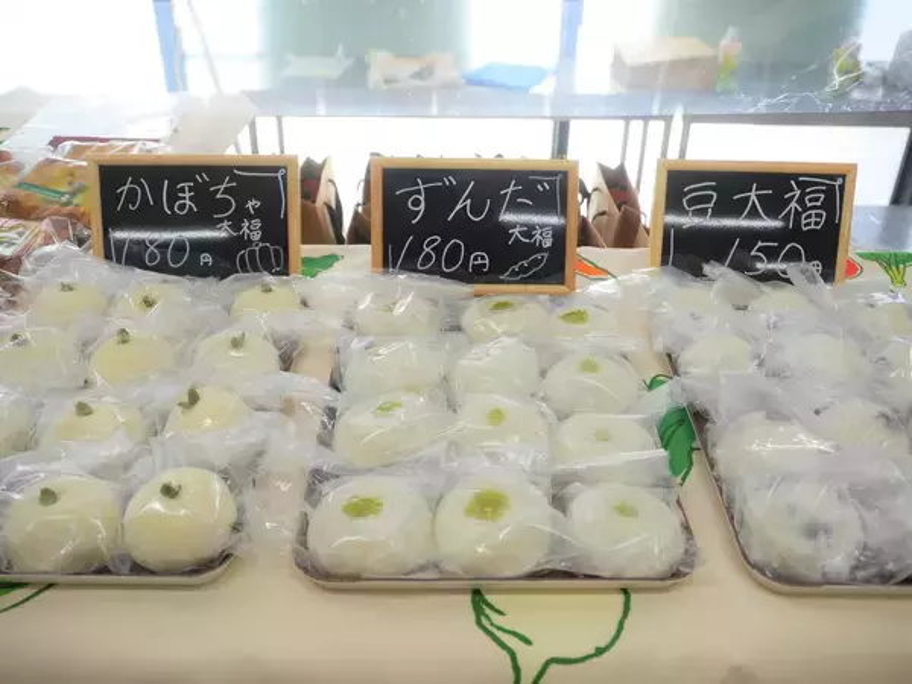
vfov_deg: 46.8
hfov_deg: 60.0
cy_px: 342
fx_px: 790
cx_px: 456
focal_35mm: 30
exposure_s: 1/60
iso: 250
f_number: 4.1
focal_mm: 15
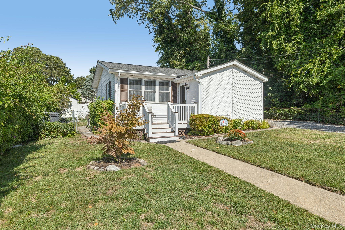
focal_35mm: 23
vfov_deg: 55.1
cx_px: 172
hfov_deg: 76.1
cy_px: 115
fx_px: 220
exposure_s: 1/1000
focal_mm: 23
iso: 160
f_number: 8
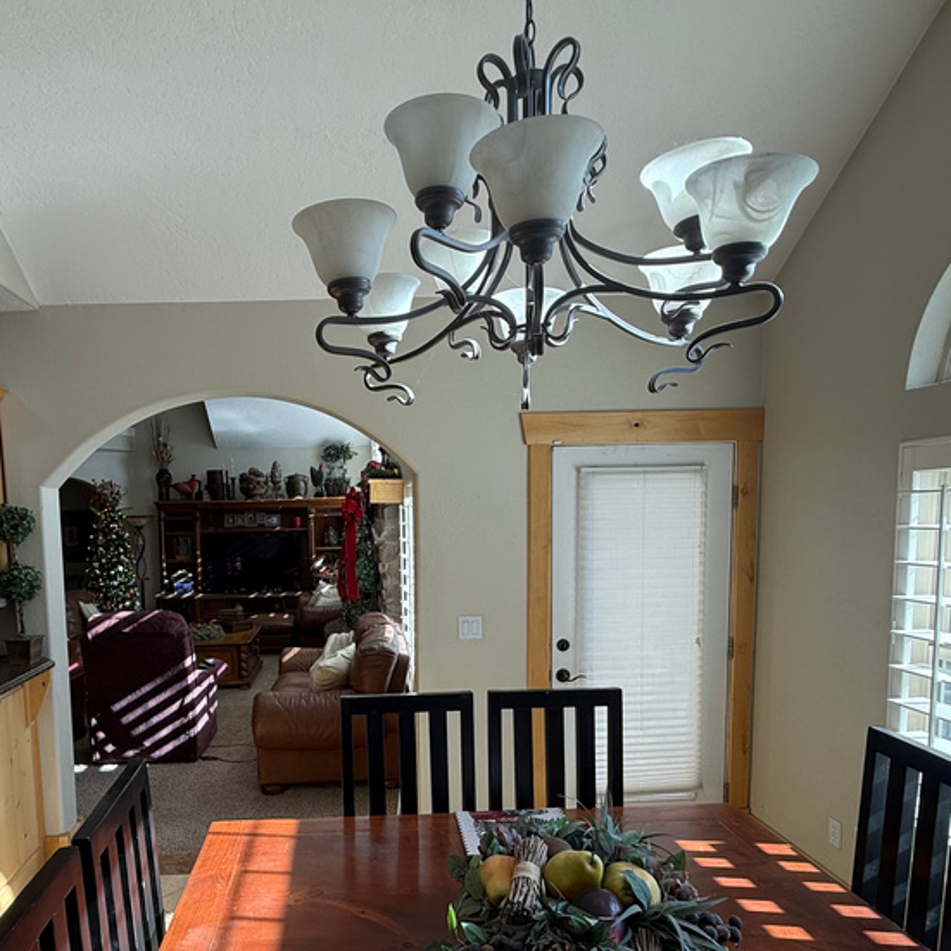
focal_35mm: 23
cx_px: 366
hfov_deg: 66.4
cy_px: 578
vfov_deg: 66.5
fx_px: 715
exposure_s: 1/134
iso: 50
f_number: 2.2
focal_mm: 2.22
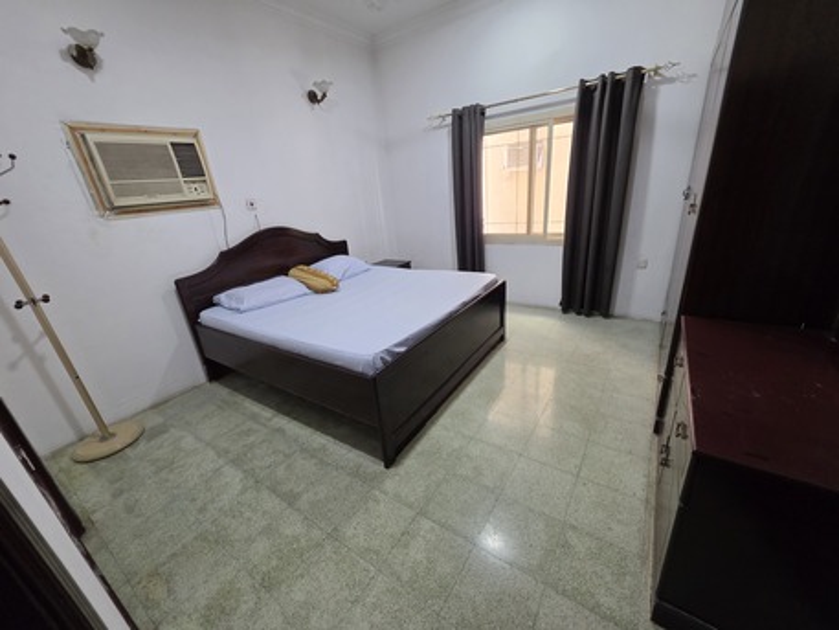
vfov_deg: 89.9
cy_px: 315
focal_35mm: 13
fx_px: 315
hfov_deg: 106.2
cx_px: 420
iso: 400
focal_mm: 2.2
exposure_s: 1/100
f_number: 1.9
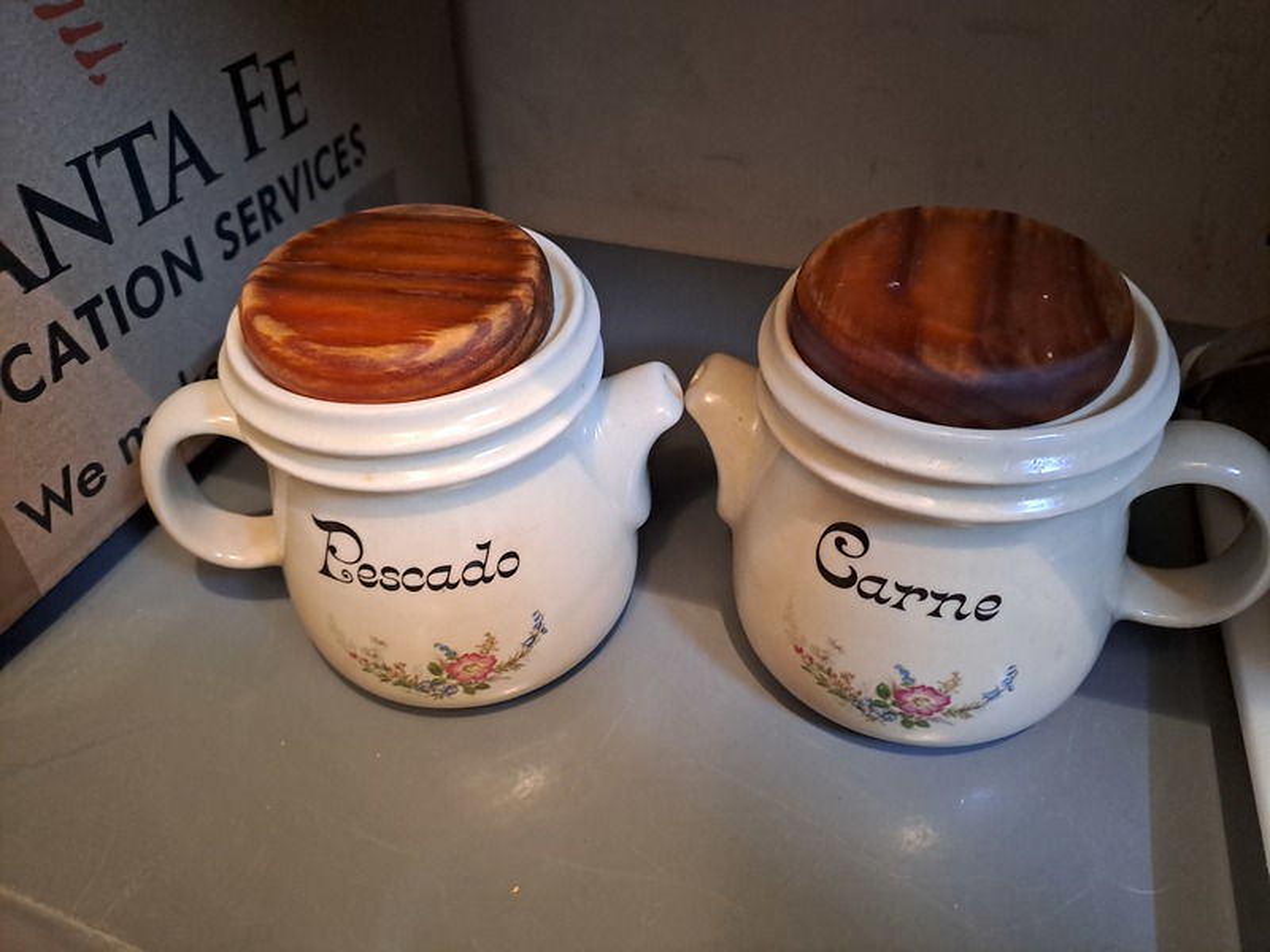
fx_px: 917
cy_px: 476
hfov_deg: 69.4
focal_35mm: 25
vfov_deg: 54.9
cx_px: 635
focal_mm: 4.65
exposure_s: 1/20
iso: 500
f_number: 1.8
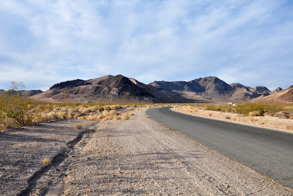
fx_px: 293
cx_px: 146
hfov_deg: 53.1
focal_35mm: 36
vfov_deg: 36.9
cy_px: 98
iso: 220
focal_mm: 24
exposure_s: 1/250
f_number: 10
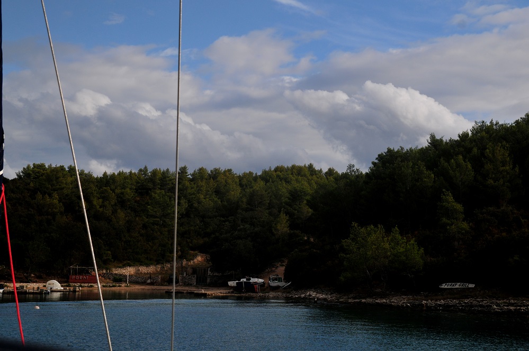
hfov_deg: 27.0
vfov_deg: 18.1
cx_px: 264
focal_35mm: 75
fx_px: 1100
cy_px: 176
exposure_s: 1/1250
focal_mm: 50
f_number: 6.3
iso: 250
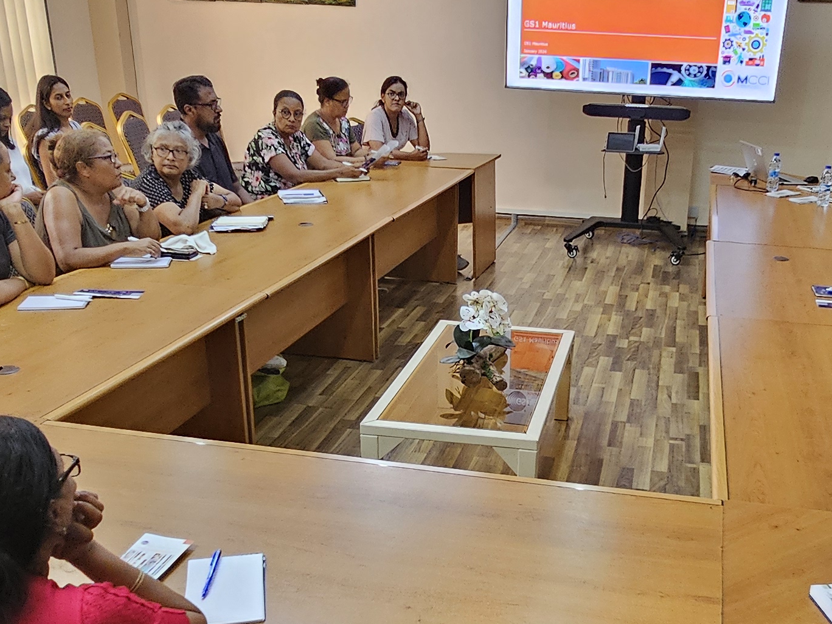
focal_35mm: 38
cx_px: 501
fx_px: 913
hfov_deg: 48.7
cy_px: 428
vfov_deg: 37.2
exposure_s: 1/45
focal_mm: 2.2
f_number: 2.2
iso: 320
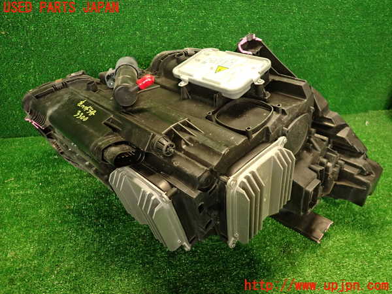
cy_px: 147
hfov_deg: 69.4
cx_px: 196
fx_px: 283
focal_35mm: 25
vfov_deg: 54.9
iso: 320
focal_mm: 4.5
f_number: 2
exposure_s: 1/30
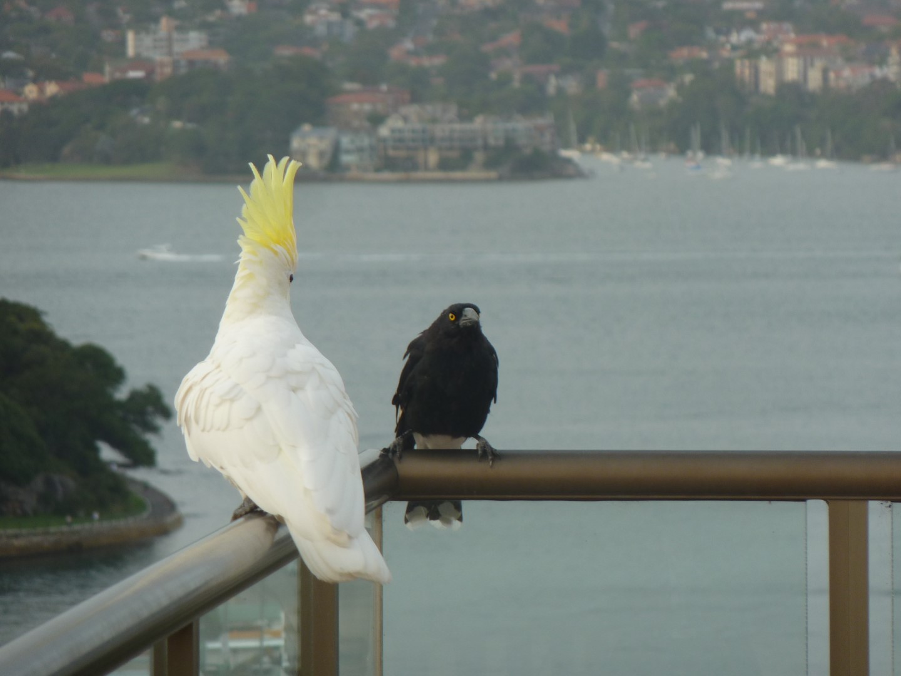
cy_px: 338
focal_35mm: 300
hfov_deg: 6.6
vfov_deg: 5.0
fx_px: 7809
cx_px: 450
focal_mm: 49.2
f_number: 4.9
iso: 100
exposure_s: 1/125
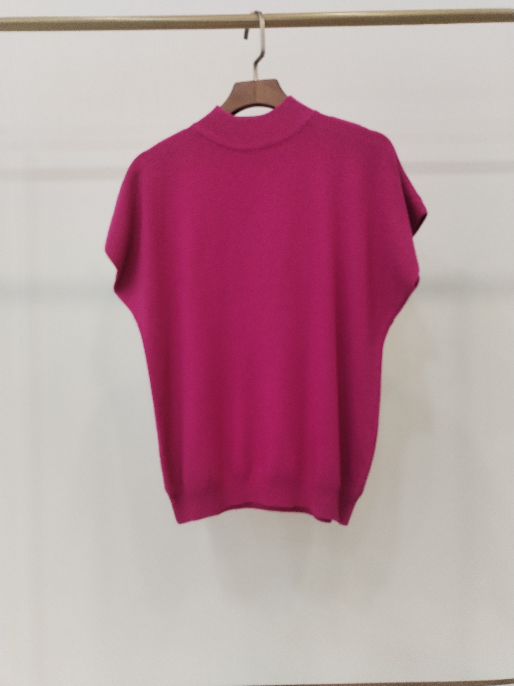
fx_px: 574
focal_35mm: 29
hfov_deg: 48.2
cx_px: 257
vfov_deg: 61.7
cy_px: 343
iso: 298
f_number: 1.8
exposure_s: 1/60
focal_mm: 4.75
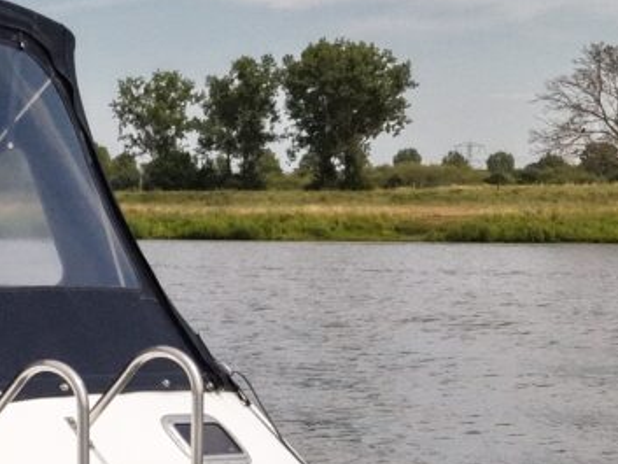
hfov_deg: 12.3
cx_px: -728
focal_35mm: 136
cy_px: 373
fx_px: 2429
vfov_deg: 10.9
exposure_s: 1/640
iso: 830
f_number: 1.8
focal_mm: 8.67
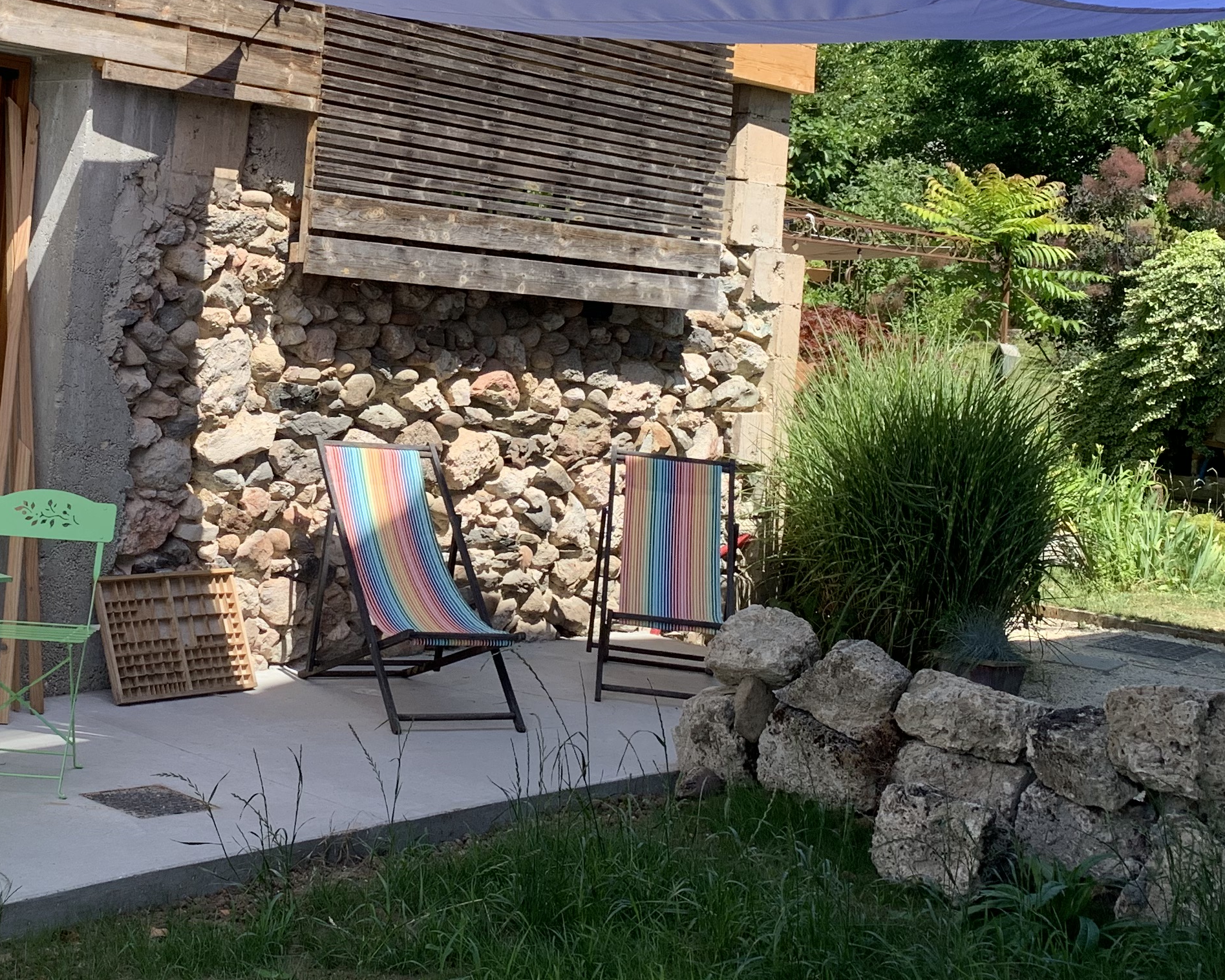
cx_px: 327
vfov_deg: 27.7
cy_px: 244
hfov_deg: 34.1
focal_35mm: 54
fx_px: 1958
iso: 25
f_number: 1.8
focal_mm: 4.25
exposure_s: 1/1021
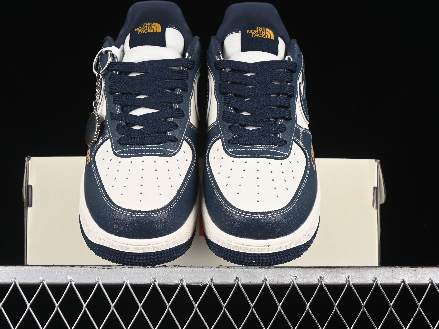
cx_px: 202
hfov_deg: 23.8
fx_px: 1040
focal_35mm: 82
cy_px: 163
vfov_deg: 18.0
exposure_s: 1/60
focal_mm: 50
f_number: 6.3
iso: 160
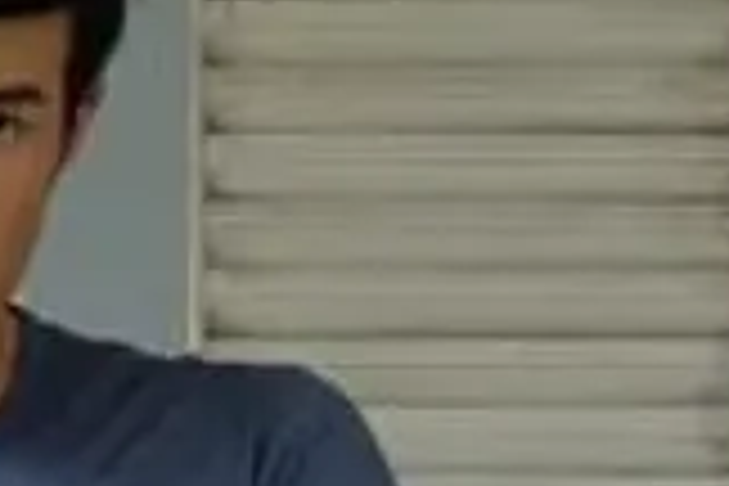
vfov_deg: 0.8
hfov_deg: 1.2
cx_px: 464
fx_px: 33633
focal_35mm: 1661
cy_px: 720
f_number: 6.7
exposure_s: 1/125
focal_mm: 230
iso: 800
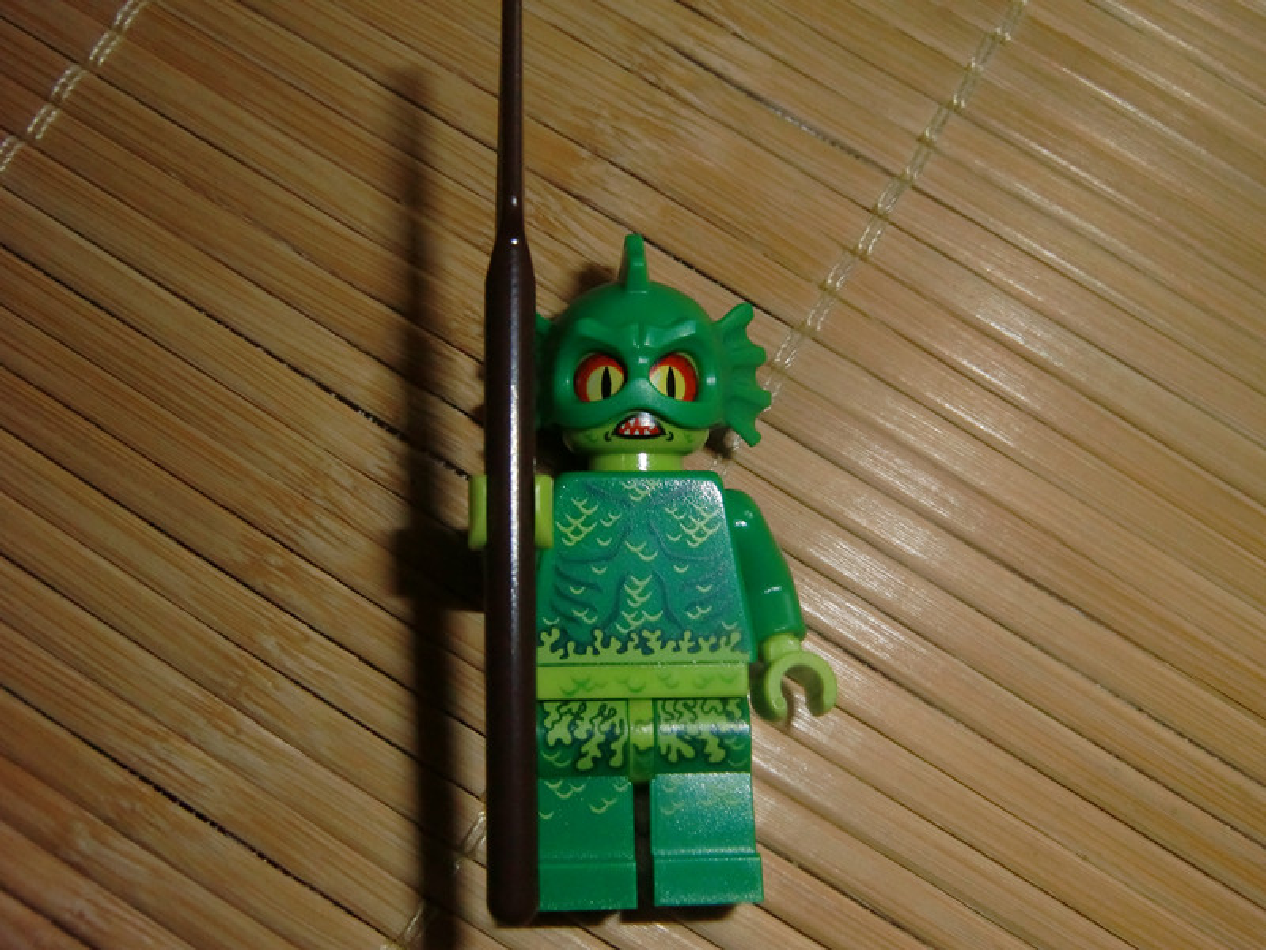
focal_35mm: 40
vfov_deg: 36.0
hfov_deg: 46.8
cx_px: 633
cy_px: 475
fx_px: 1463
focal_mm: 7.1
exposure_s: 1/30
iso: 400
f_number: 8.8
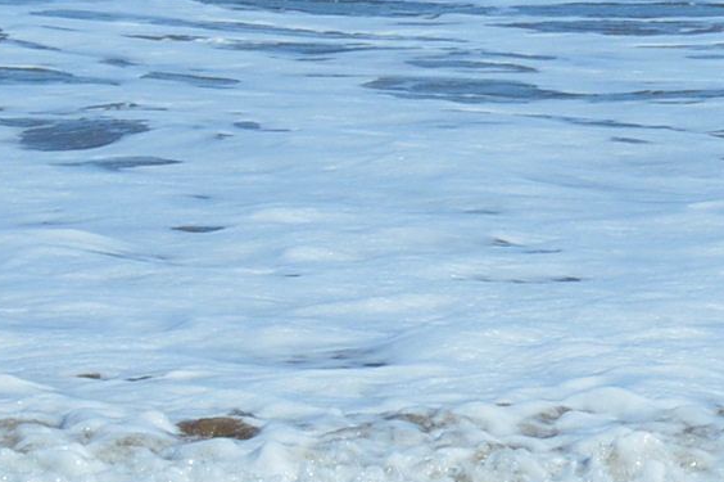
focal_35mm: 440
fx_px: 8834
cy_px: -167
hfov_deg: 4.7
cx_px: 829
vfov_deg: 3.1
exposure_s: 1/500
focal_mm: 55
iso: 280
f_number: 11
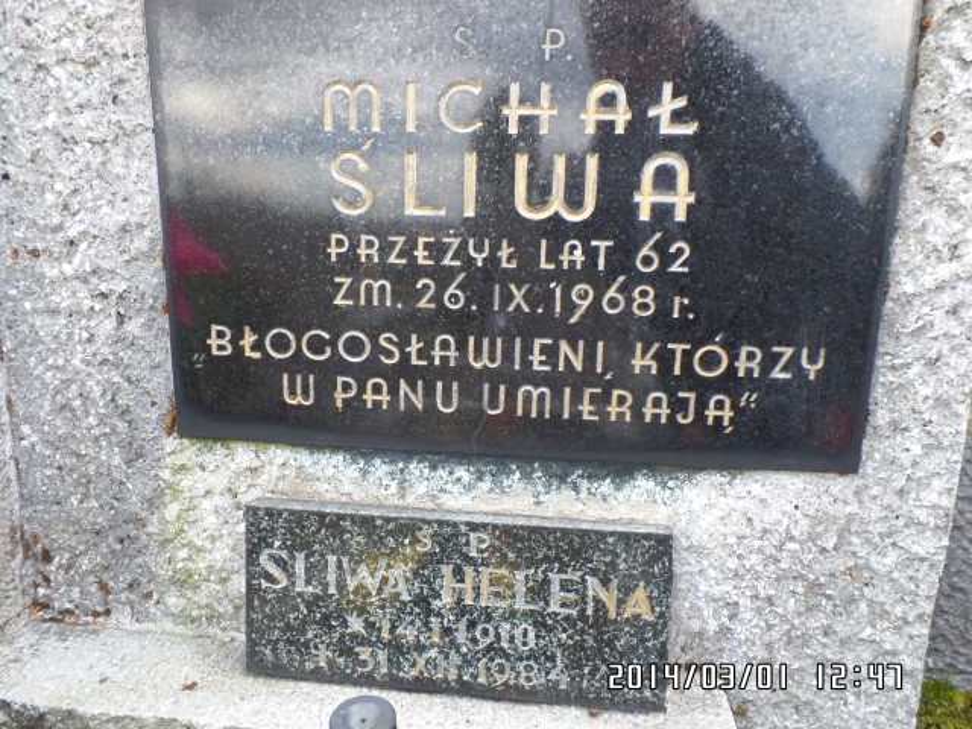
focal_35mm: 23
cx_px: 486
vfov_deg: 58.9
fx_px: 646
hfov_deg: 73.9
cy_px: 364
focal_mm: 4.1
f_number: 3.5
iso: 100
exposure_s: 1/45
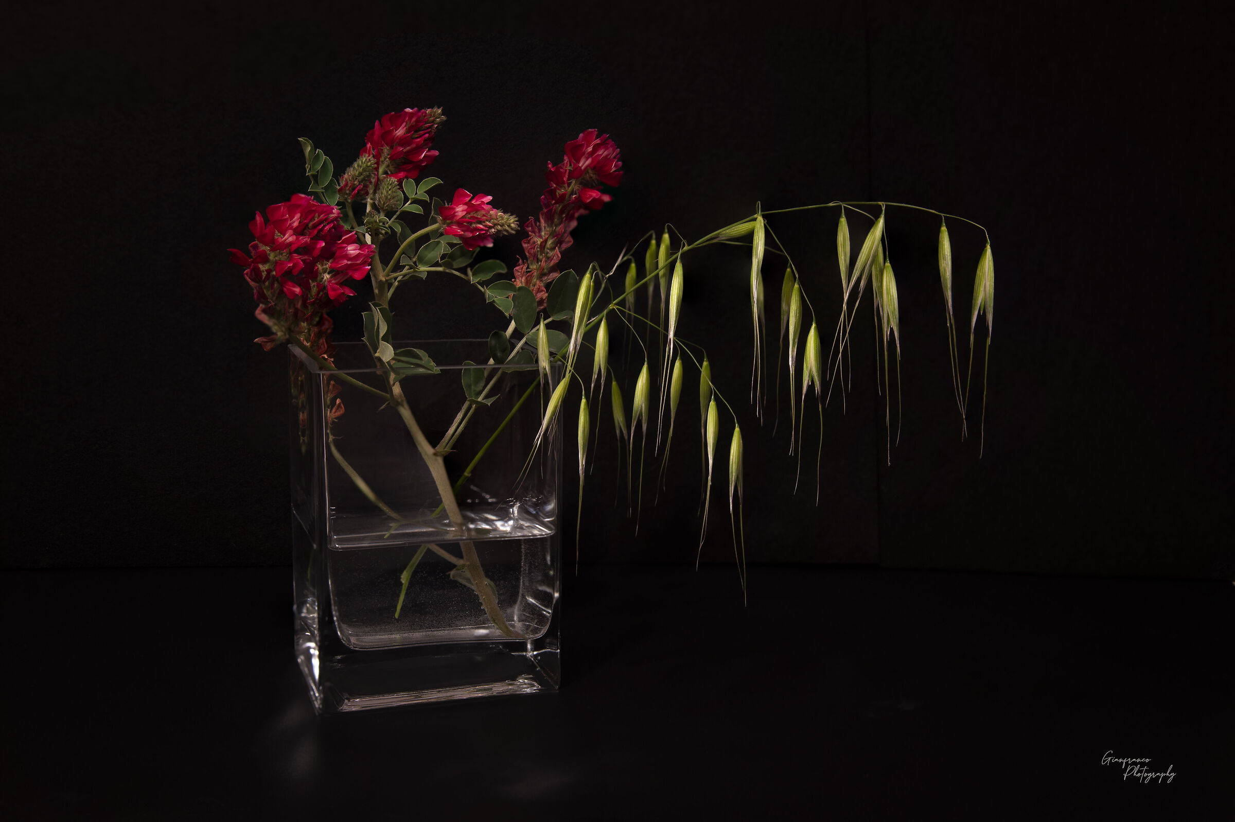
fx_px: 1646
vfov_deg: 28.0
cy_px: 411
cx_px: 618
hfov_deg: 41.1
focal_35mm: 48
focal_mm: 48
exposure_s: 4
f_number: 11
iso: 100
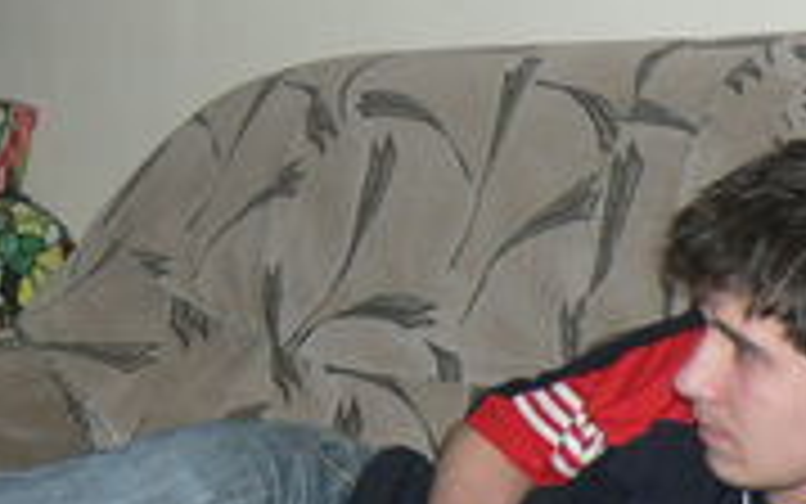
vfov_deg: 12.9
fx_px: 2197
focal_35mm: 100
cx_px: -68
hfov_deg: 19.9
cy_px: -16
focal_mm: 6
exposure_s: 1/60
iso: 200
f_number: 2.8
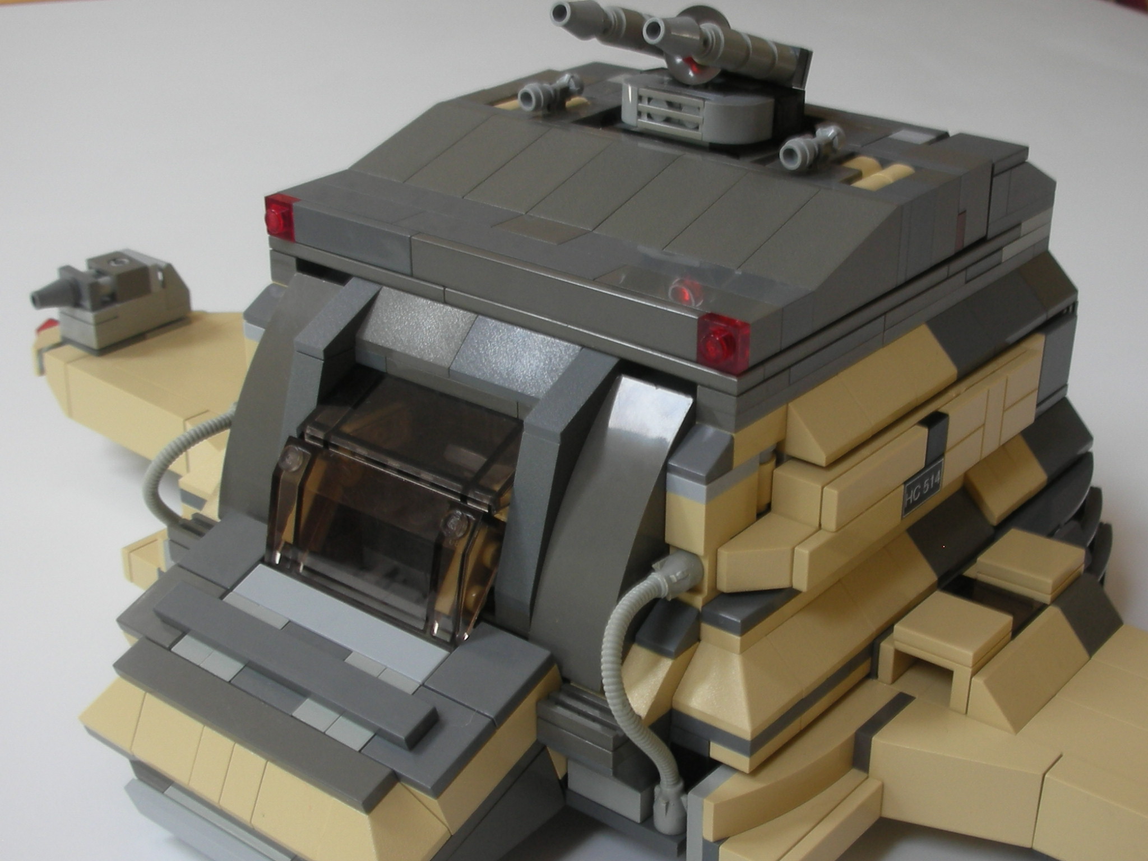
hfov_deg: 52.6
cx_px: 574
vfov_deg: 40.7
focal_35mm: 35
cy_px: 430
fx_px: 1161
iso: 50
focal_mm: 5.8
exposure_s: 1/11.5
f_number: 3
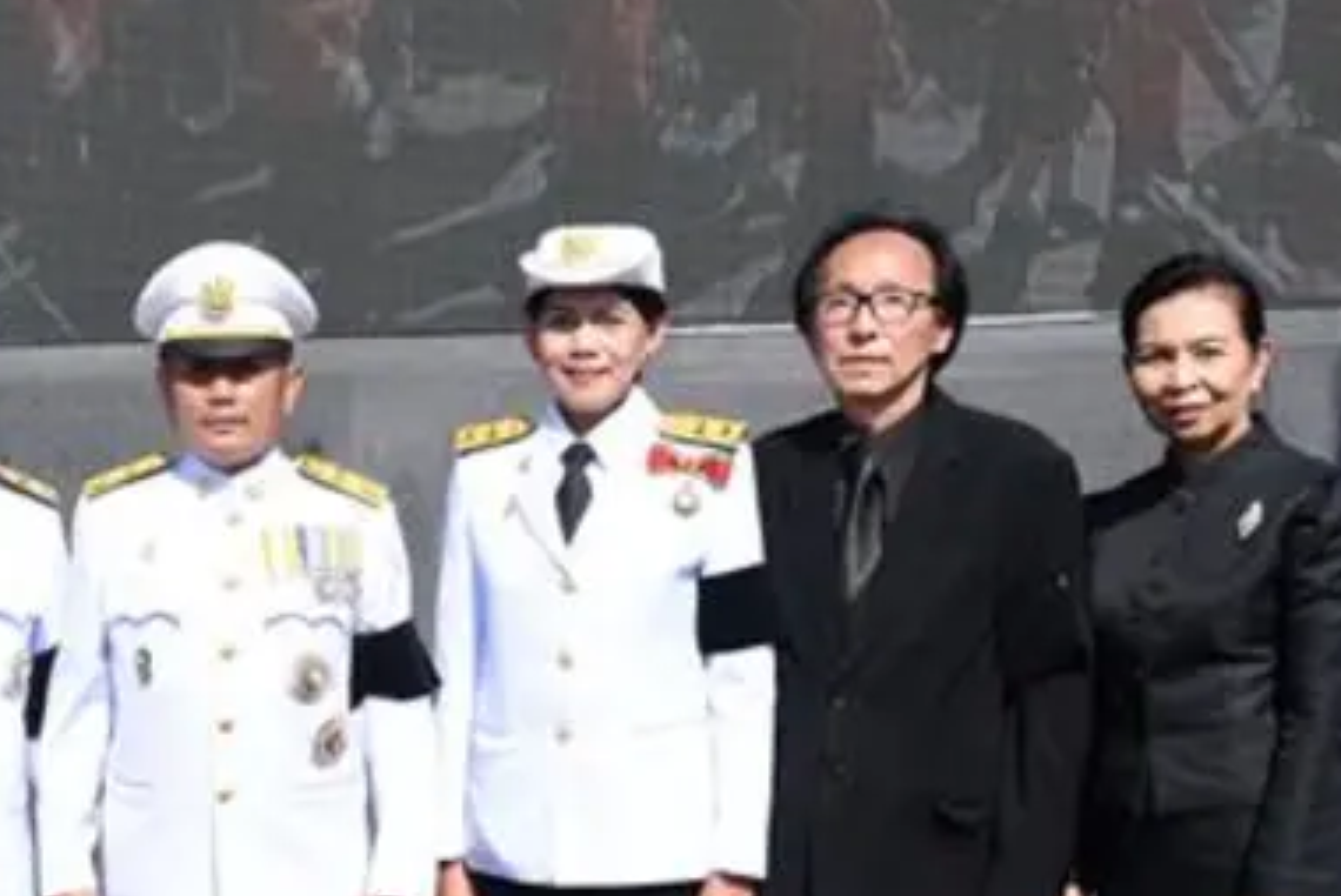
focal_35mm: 82
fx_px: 3057
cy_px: 677
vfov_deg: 16.6
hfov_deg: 24.2
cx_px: 215
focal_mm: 40
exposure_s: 1/500
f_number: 8
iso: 250
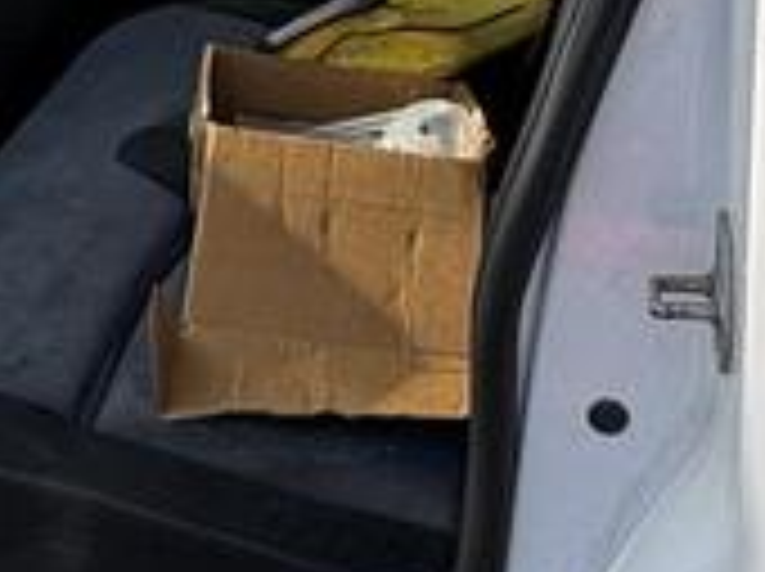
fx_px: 1633
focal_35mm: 74
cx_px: 351
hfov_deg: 26.4
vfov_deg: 18.9
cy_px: -90
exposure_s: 1/392
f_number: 2.2
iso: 40
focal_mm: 2.22
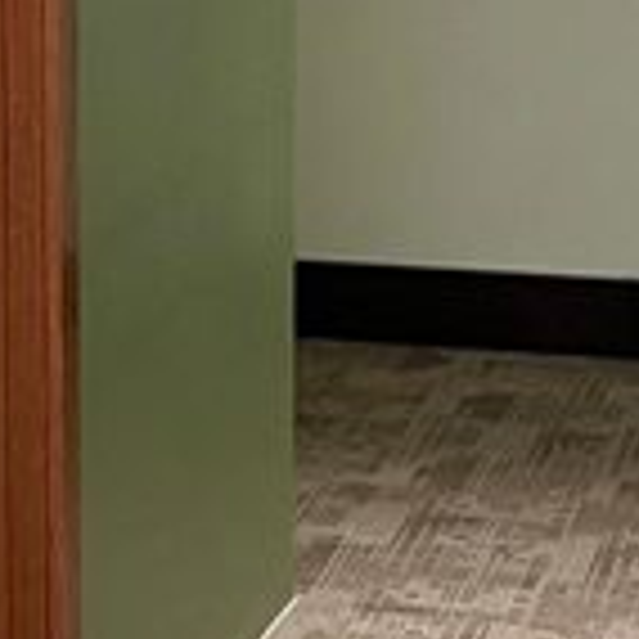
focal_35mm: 155
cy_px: 126
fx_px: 3237
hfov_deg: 11.1
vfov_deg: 11.2
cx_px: -99
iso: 200
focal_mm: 5.7
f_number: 1.5
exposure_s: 1/60
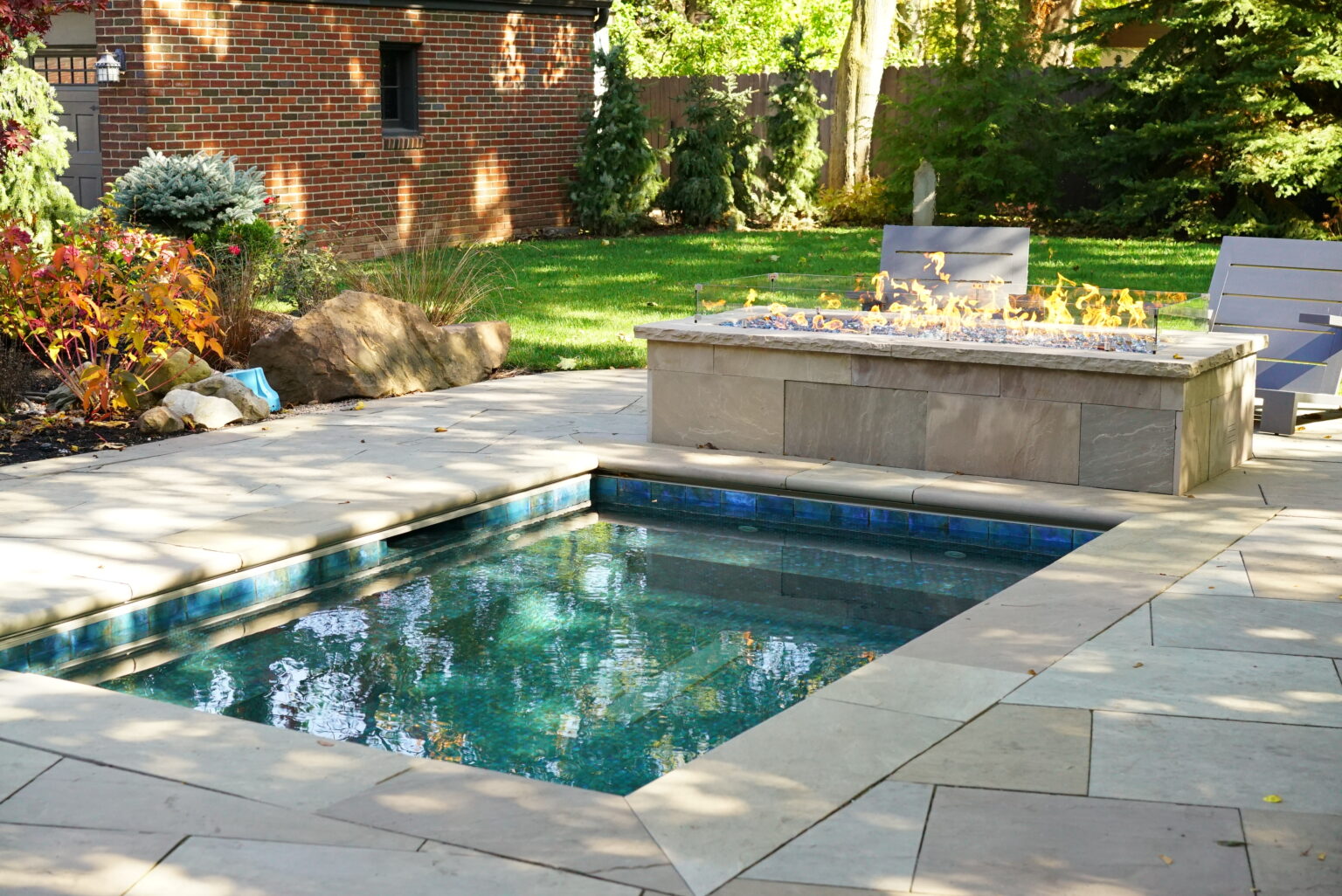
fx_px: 2051
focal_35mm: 55
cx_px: 671
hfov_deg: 36.2
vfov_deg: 24.7
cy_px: 448
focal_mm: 55
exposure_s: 1/1250
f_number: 5.6
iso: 3200
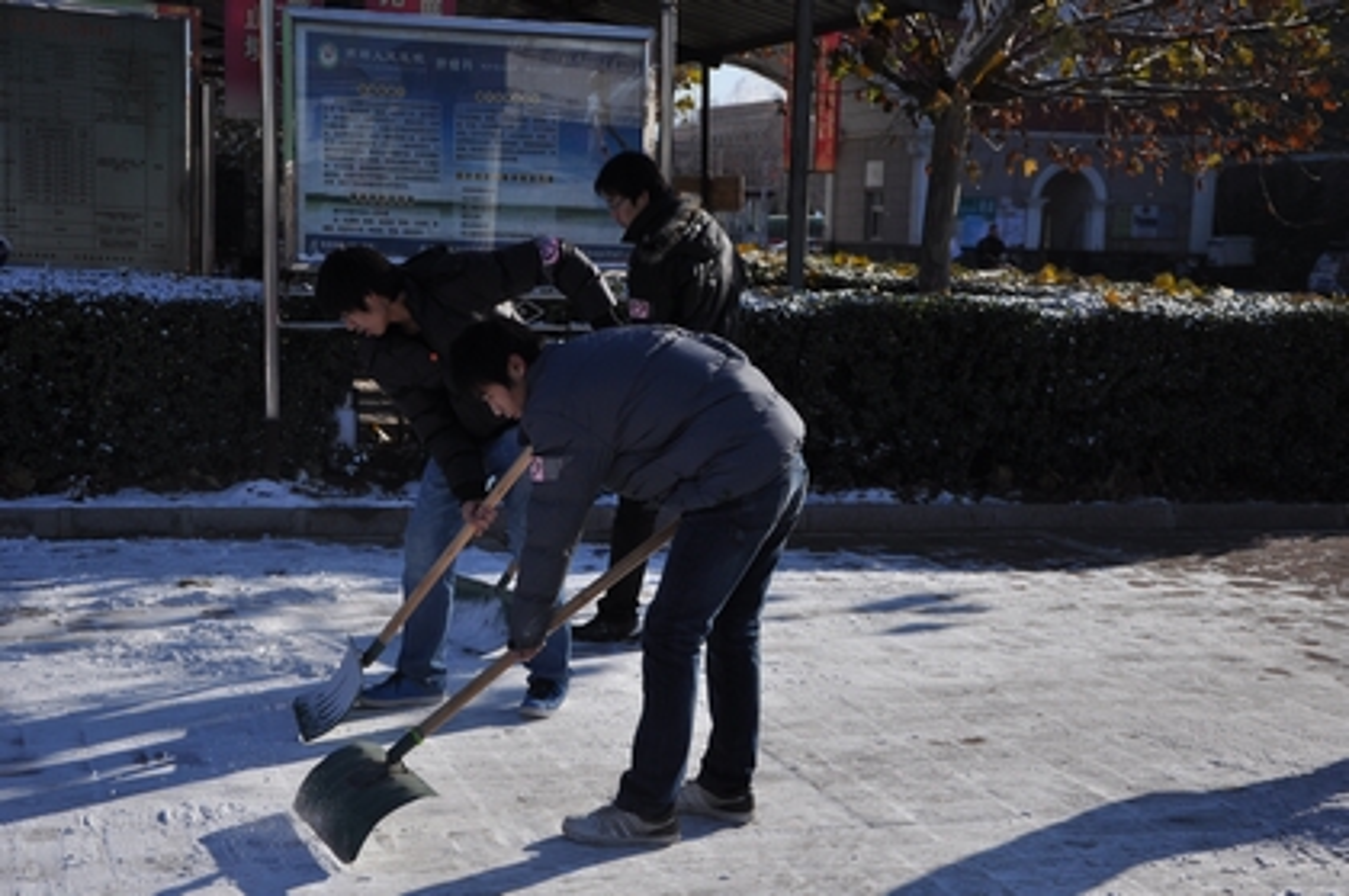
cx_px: 674
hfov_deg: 33.4
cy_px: 448
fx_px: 2246
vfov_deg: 22.6
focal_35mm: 60
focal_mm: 40
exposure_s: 1/4000
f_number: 4.5
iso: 320
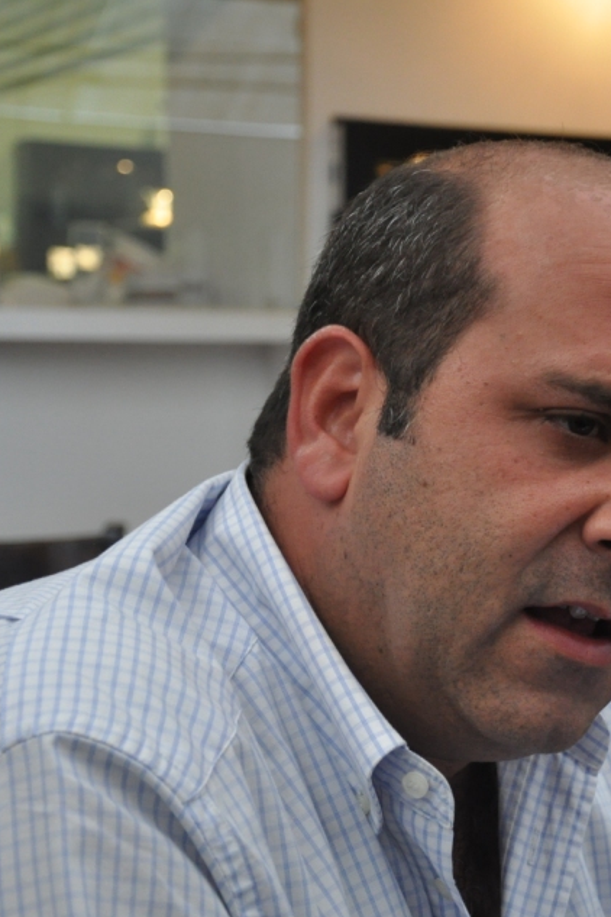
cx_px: 598
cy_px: 484
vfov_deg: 24.0
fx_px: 2159
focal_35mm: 85
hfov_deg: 15.8
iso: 1250
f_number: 4.5
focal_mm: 35
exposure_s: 1/50
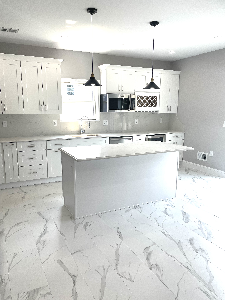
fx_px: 225
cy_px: 150
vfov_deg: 67.3
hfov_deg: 53.1
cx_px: 112
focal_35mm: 26
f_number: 1.6
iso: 32
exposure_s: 1/246
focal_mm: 4.2
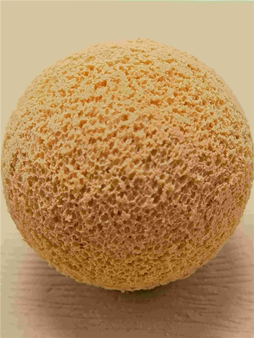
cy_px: 169
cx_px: 127
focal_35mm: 107
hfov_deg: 13.8
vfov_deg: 18.4
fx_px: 1046
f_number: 1.9
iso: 50
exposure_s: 1/774
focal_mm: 6.67
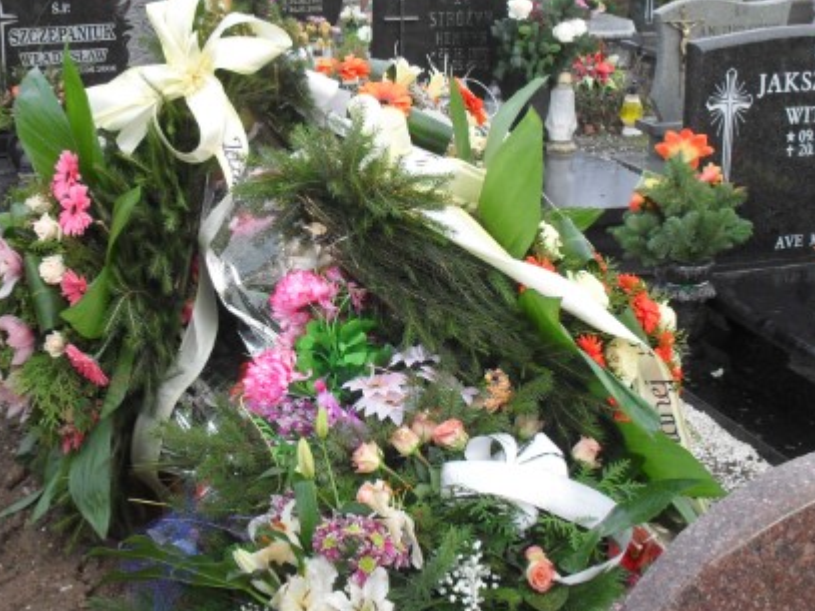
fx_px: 1295
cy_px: 266
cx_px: 358
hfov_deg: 34.9
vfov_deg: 26.5
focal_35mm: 55
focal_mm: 6.3
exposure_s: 1/125
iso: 100
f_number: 3.2
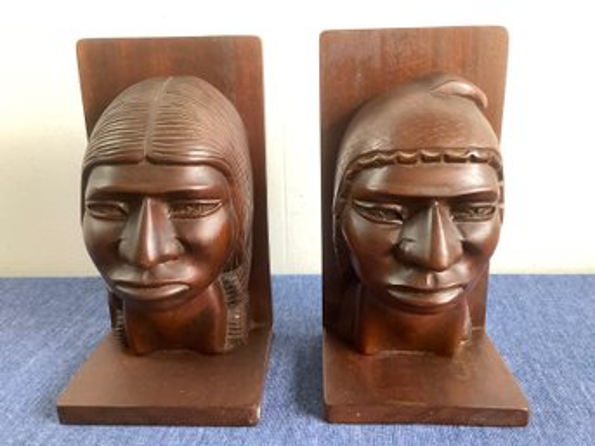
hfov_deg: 58.4
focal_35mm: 31
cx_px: 298
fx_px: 533
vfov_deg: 45.4
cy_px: 223
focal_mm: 3.3
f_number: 2.4
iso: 125
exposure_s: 1/50
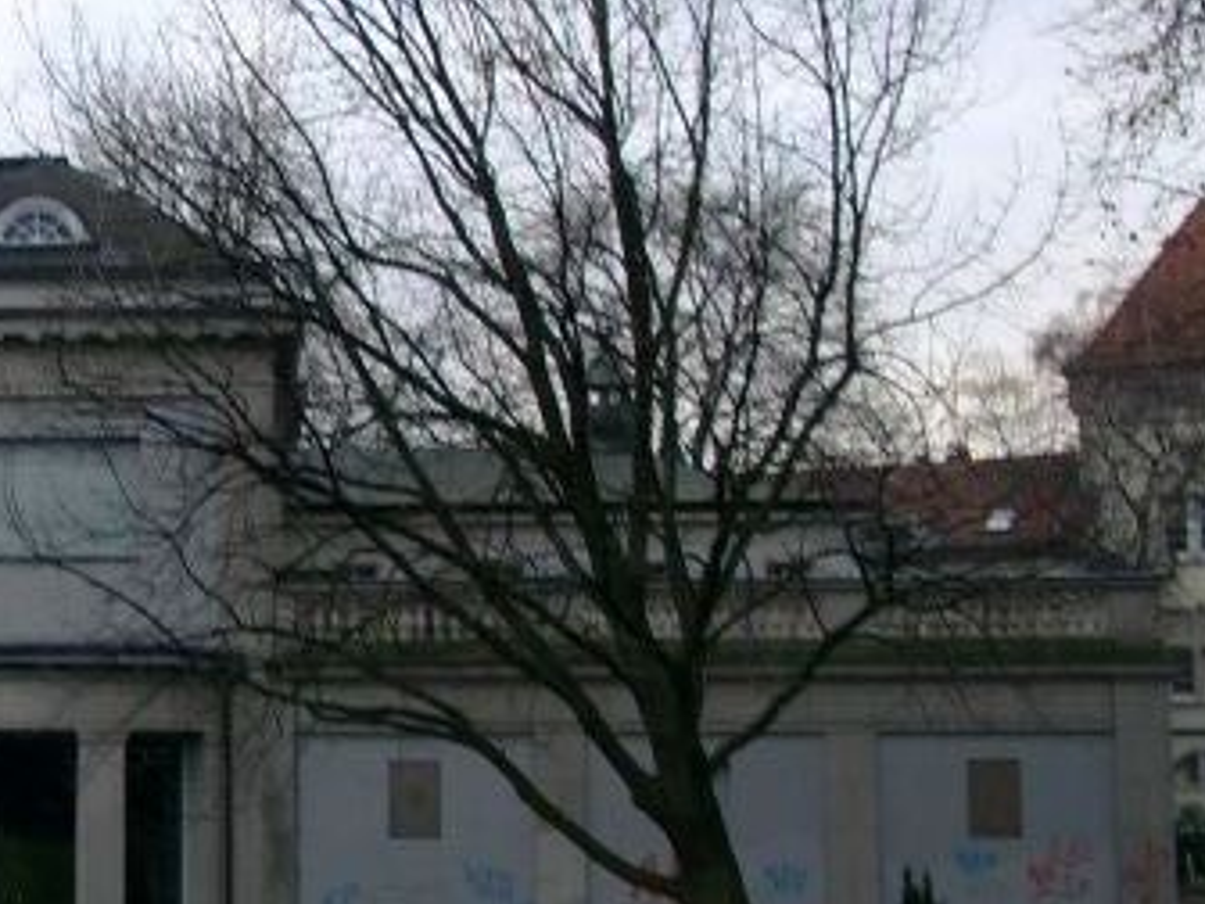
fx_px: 2820
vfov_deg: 18.2
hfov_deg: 22.9
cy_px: 323
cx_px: -82
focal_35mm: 81
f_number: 5.6
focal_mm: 7.13
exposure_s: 1/12.6
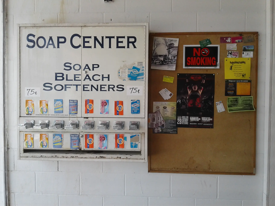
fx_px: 262
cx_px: 138
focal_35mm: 33
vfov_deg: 42.9
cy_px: 103
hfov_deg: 55.4
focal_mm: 3.3
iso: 50
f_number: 2.2
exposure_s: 1/296
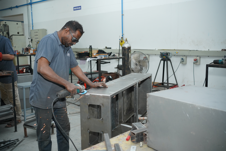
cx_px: 113
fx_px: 220
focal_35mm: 35
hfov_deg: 54.4
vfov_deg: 37.9
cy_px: 76
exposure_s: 1/200
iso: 1250
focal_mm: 35
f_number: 4
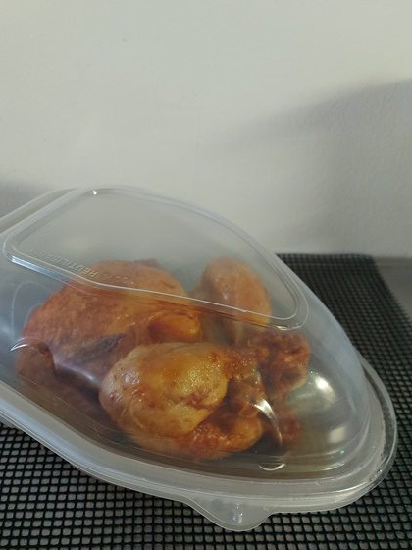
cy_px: 311
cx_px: 170
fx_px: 476
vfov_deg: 59.7
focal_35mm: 30
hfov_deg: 46.6
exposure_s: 1/33
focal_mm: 5.23
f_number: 1.8
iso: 250
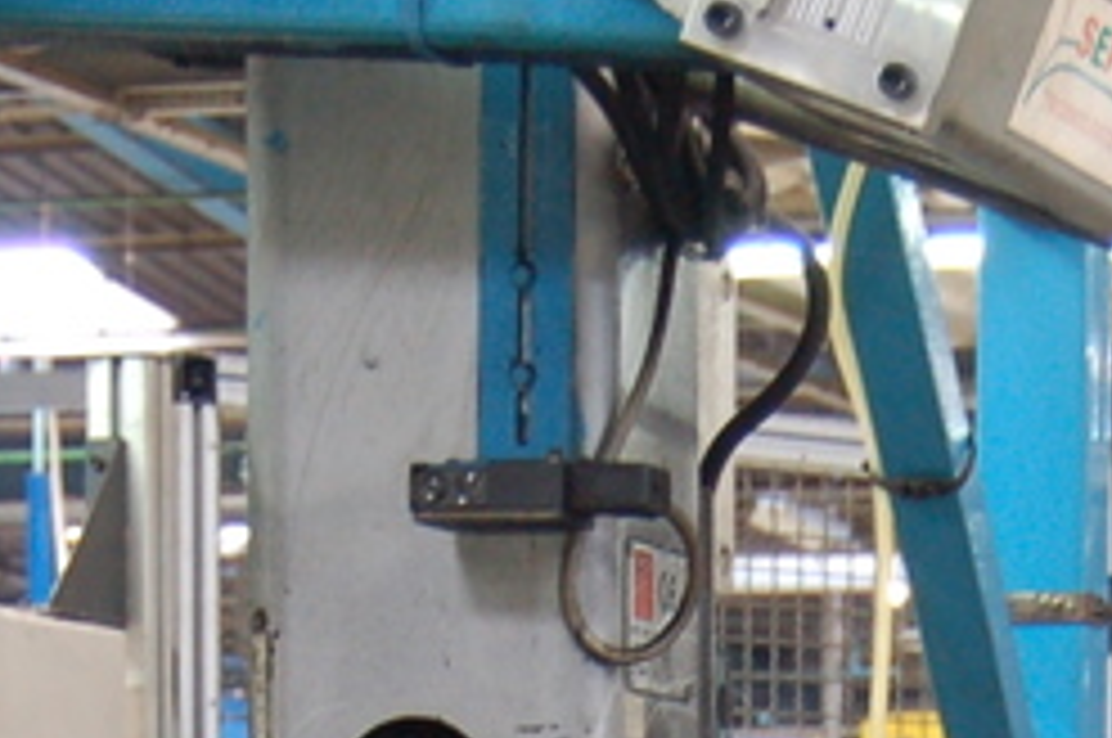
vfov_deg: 6.0
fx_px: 6817
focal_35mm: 221
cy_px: 1606
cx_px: 797
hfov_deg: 9.3
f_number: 4.2
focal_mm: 28
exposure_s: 1/20
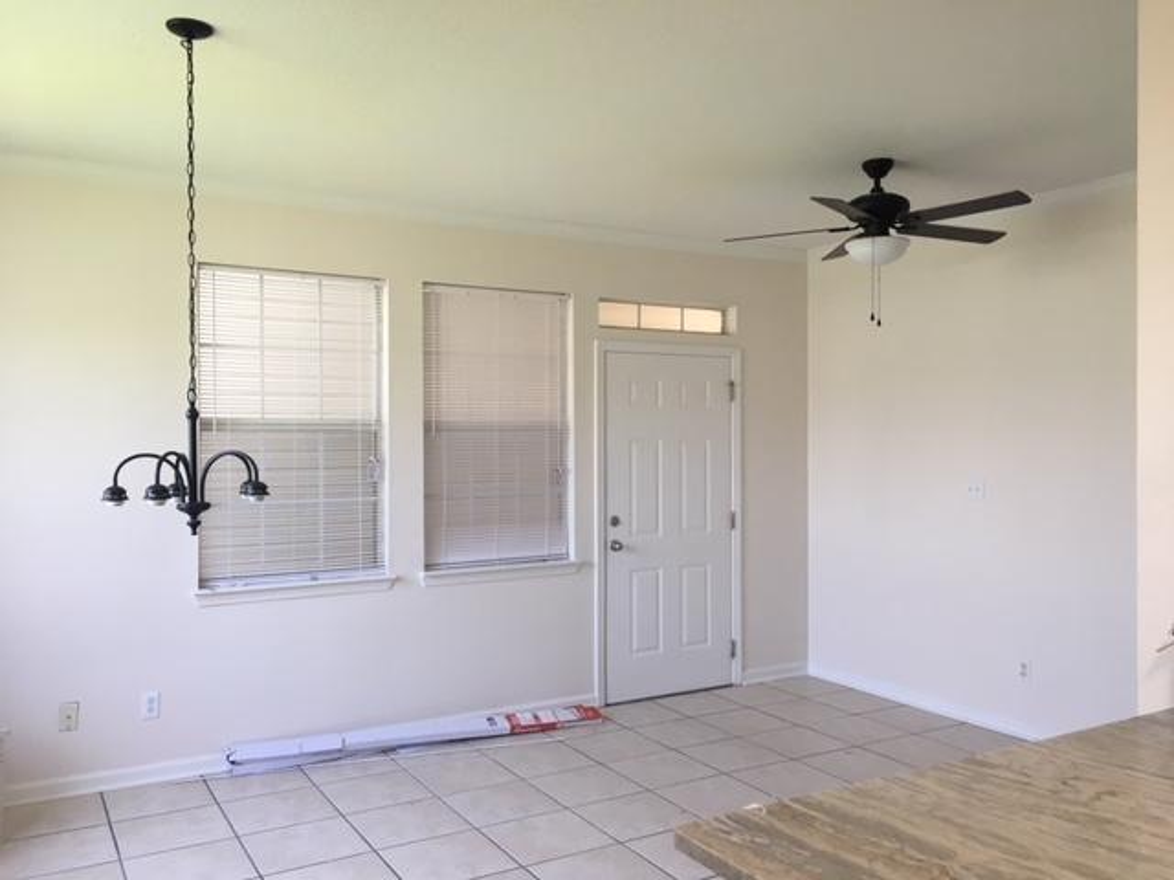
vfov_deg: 48.2
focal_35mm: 29
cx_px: 587
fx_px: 984
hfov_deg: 61.7
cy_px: 440
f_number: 2.2
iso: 25
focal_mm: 4.15
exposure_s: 1/40
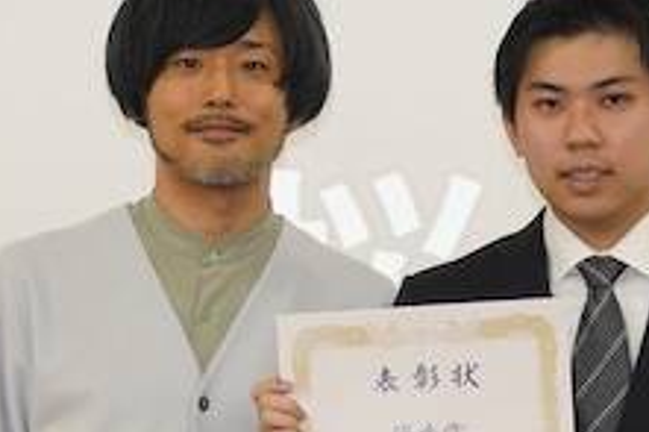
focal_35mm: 374
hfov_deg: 5.5
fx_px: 6737
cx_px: 373
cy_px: 345
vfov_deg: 3.7
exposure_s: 1/250
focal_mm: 110
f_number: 6.3
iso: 3200
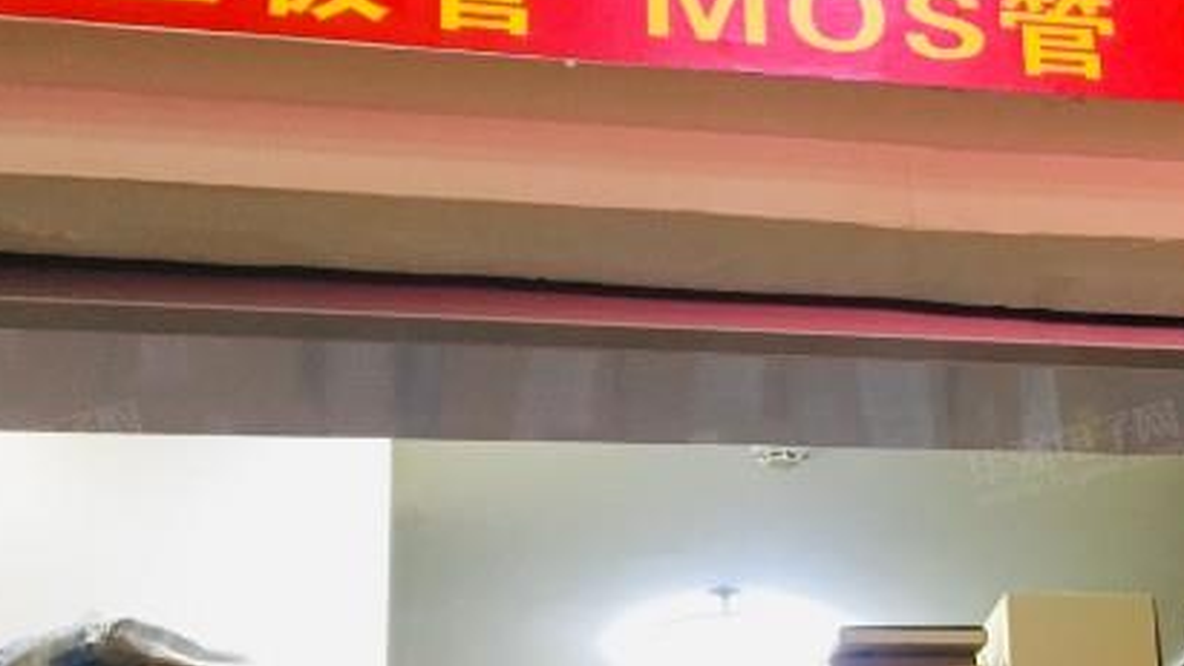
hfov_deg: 24.8
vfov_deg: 14.5
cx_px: 1075
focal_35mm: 83
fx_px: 2605
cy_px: 453
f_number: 2.2
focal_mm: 4.15
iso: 160
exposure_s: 1/33
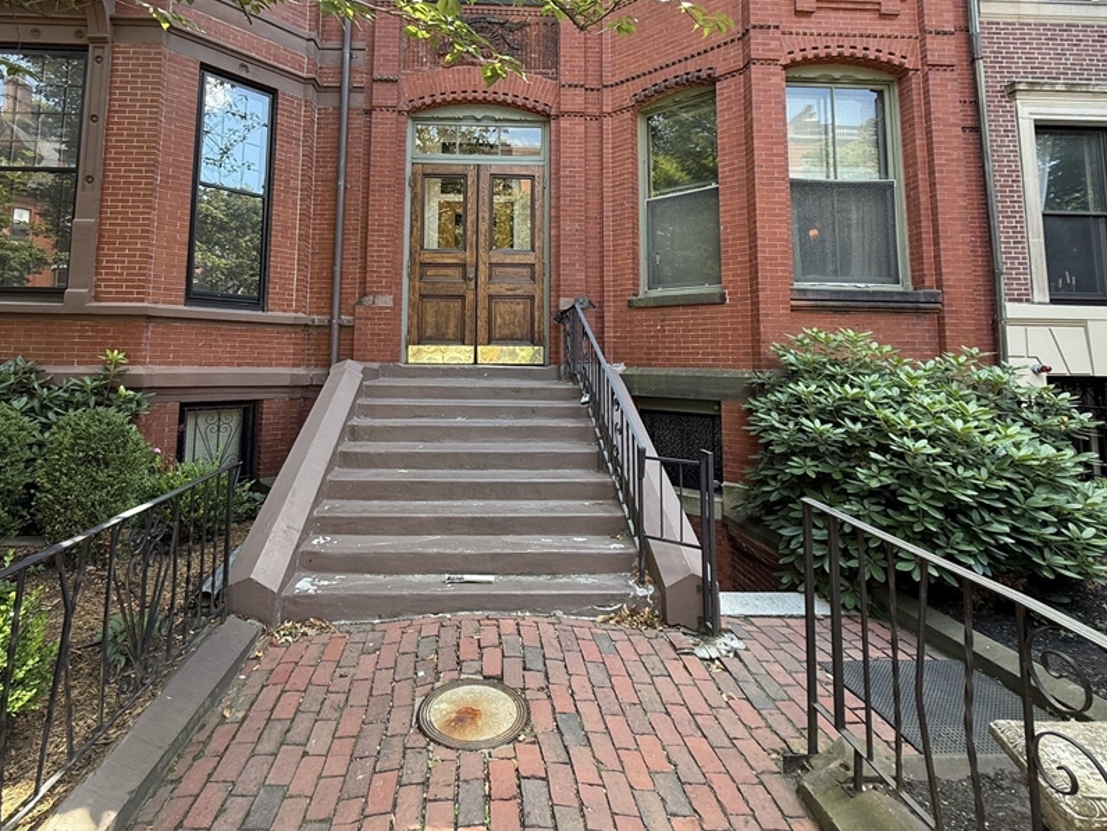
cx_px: 484
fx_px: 576
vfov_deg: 70.3
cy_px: 306
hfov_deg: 87.3
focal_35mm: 18
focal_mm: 2.22
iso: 80
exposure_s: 1/99
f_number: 2.2
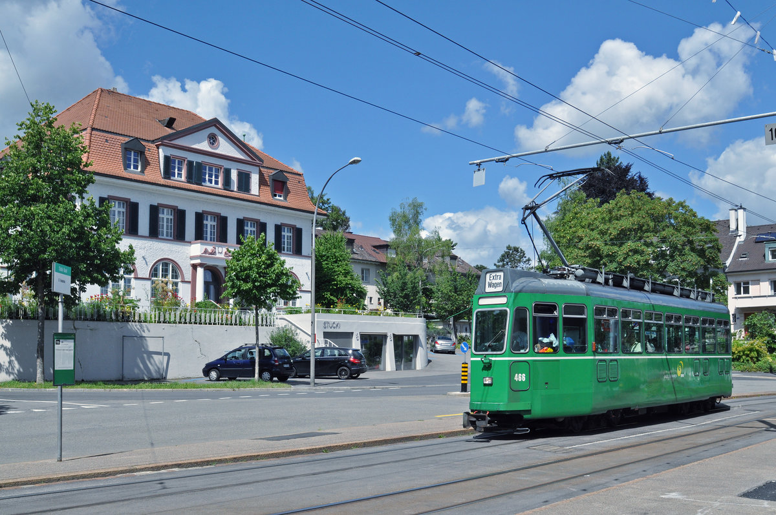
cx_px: 388
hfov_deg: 53.2
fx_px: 775
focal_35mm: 36
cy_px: 258
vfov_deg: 36.8
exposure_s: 1/640
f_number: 13
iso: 400
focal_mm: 24
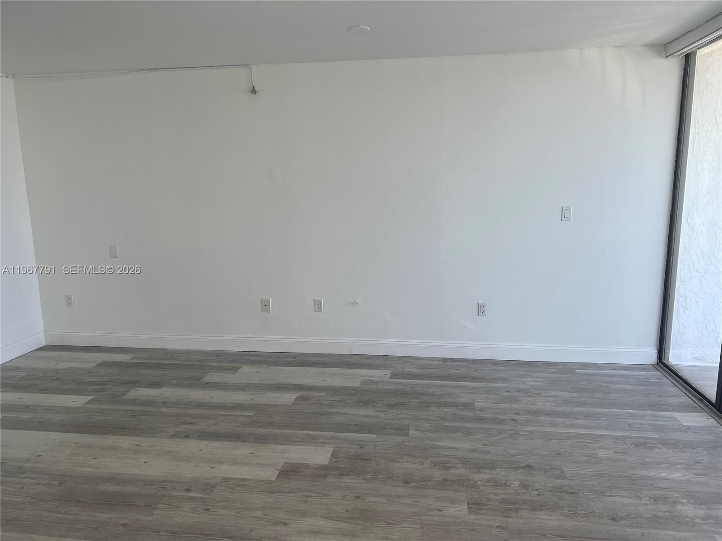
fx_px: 542
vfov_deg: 53.1
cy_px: 270
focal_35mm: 26
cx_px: 361
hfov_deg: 67.3
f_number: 1.5
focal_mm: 5.7
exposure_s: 1/142
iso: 64
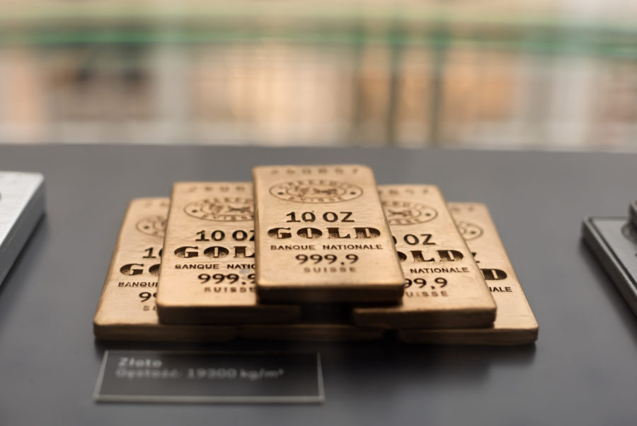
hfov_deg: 39.6
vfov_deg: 27.0
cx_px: 318
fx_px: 885
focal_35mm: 50
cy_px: 213
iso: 500
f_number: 3.5
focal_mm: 50
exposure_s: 1/100
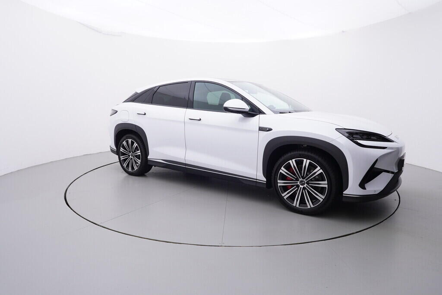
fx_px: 276
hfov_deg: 77.3
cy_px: 148
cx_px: 221
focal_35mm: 22
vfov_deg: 56.2
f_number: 5
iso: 200
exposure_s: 1/80
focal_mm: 15
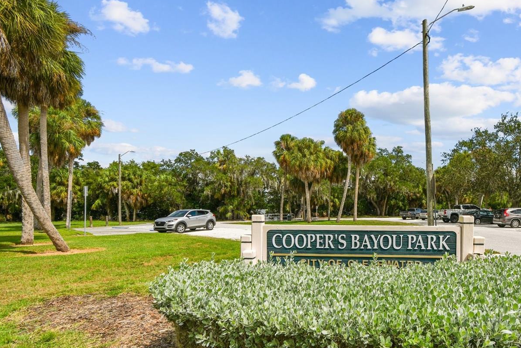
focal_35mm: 20
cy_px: 211
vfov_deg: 61.3
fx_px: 289
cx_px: 341
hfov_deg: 81.5
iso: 100
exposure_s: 1/640
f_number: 7.1
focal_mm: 10
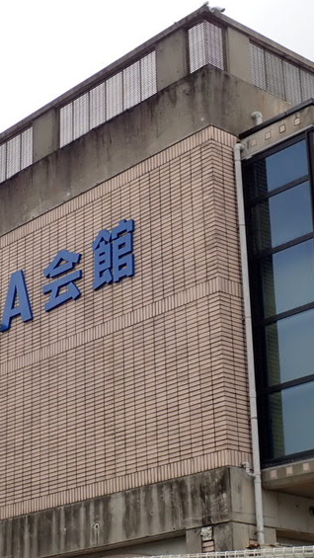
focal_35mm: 79
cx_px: 96
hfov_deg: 15.3
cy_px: 314
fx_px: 1169
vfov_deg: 26.8
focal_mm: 7.34
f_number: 4
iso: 100
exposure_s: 1/250
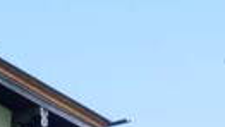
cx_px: 235
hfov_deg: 14.7
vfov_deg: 8.4
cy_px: 173
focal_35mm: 143
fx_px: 854
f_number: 4
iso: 80
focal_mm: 7.7
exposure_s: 1/400
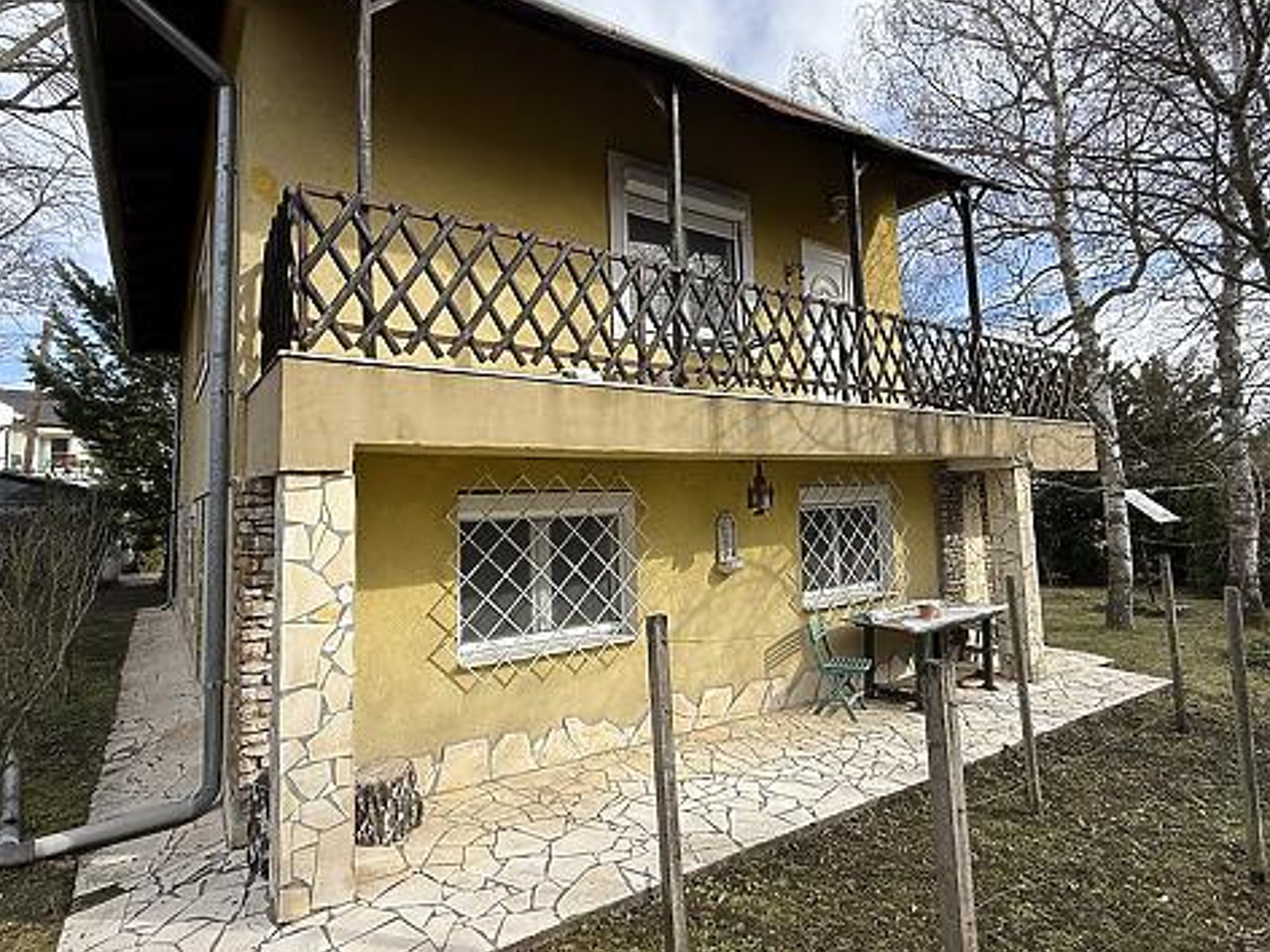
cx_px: 646
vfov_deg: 68.6
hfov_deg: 84.7
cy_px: 438
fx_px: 697
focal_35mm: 19
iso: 50
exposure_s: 1/1017
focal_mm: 2.22
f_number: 2.2
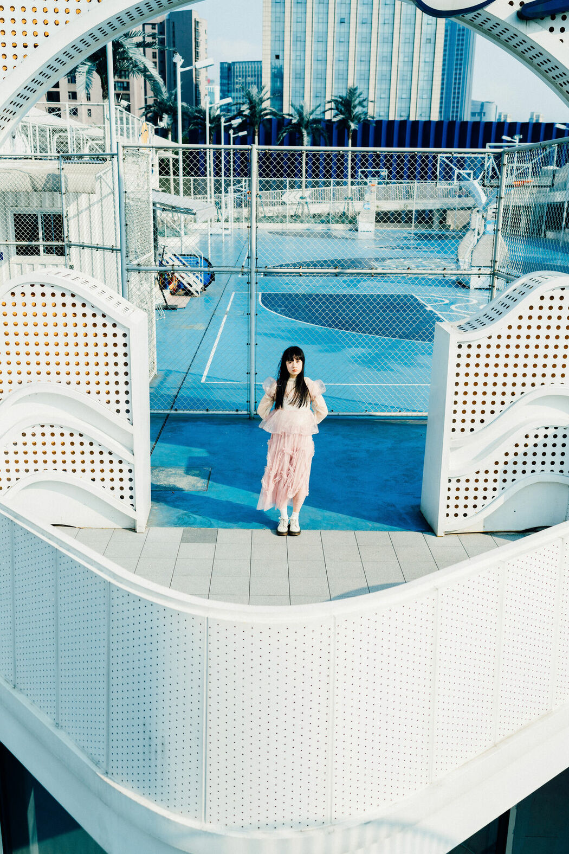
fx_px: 830
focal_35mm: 35
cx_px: 284
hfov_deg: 37.9
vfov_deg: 54.4
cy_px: 427
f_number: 2.8
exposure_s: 1/2500
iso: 100
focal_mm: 35
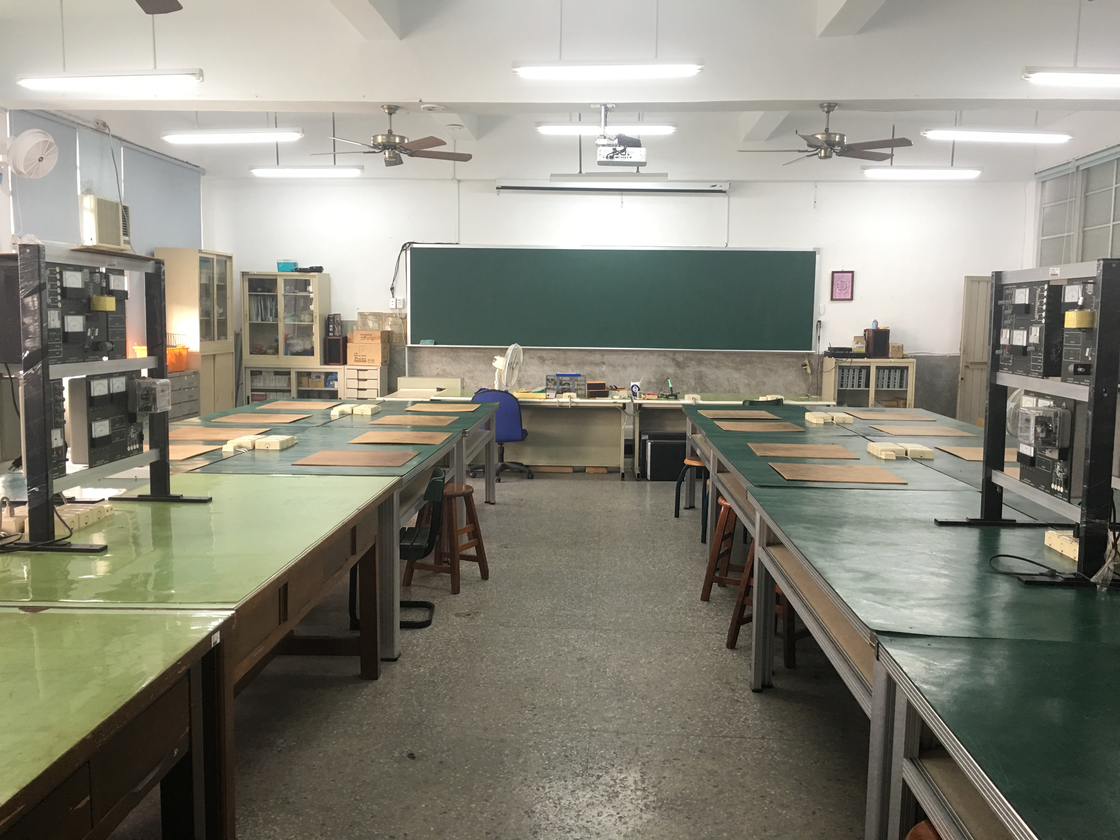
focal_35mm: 29
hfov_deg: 61.7
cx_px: 560
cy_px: 420
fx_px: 938
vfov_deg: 48.2
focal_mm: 4.15
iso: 40
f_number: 2.2
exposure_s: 1/30
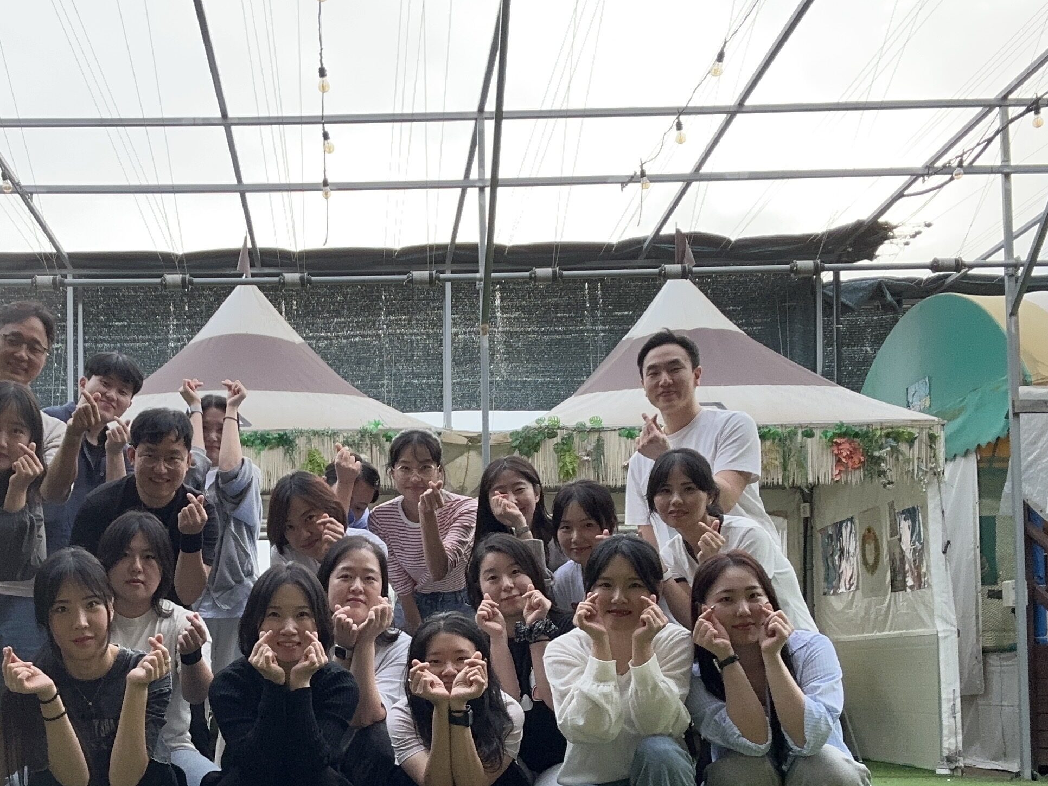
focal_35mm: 48
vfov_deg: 29.5
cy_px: 635
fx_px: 1453
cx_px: 304
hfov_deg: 38.9
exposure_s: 1/154
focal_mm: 2.69
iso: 40
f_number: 1.9
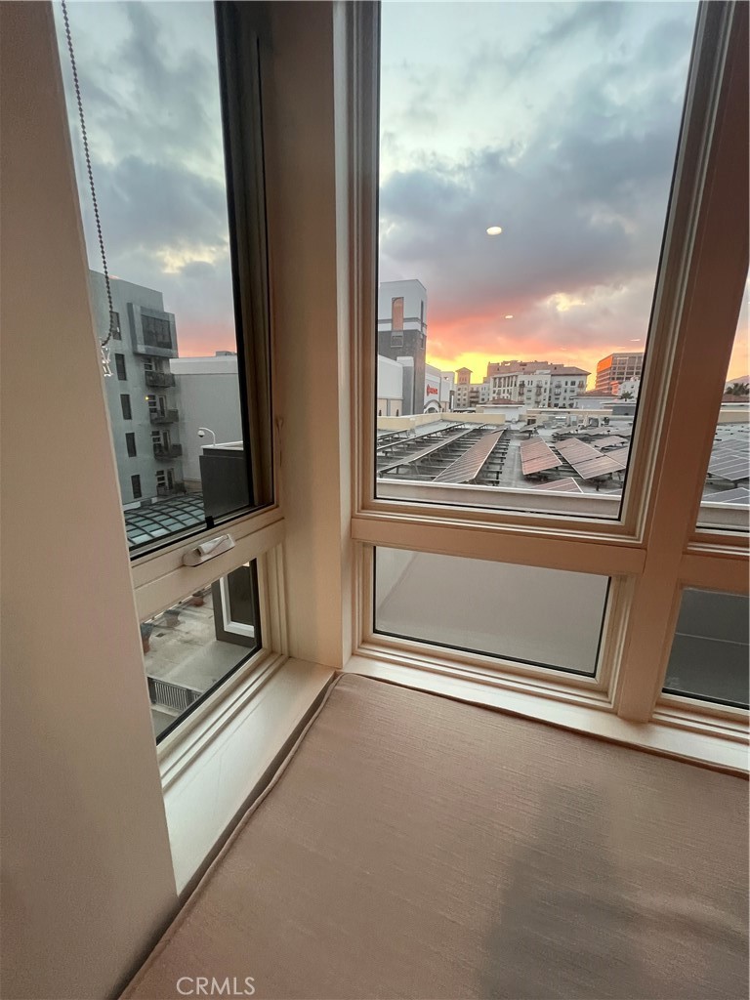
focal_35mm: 13
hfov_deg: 89.9
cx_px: 375
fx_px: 376
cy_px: 500
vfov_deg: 106.2
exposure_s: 1/120
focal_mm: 1.57
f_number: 1.8
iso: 250
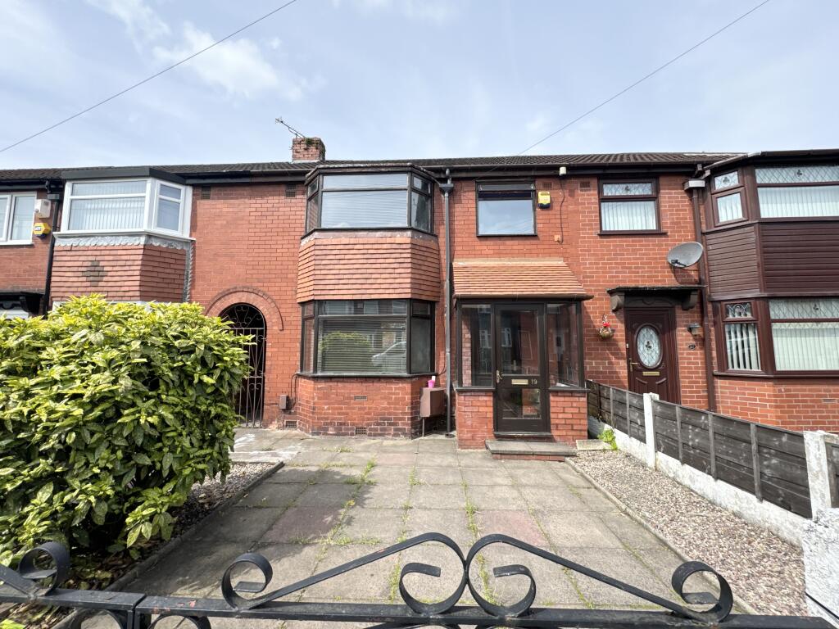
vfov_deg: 85.7
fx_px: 339
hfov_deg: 102.1
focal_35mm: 14
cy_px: 314
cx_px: 420
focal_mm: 2.22
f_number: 2.2
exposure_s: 1/796
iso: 50
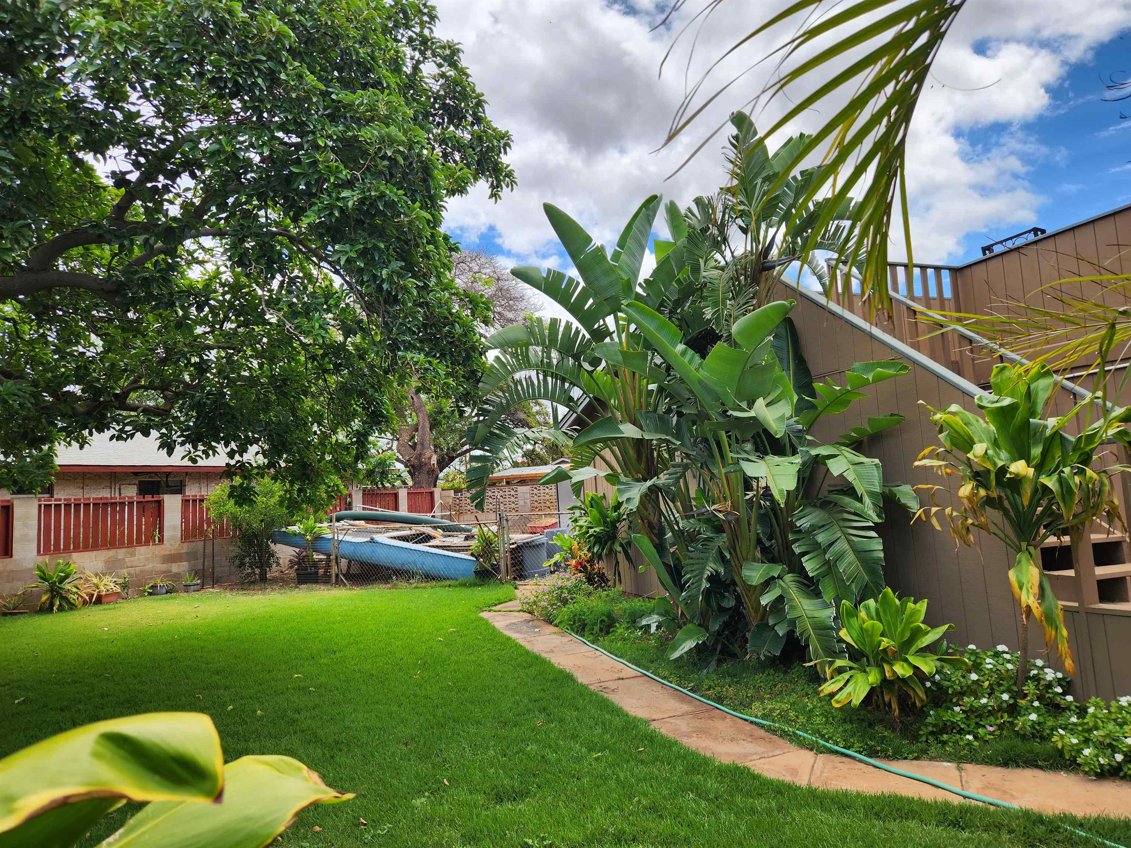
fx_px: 751
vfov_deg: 58.9
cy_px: 424
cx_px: 566
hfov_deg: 73.9
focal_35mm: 23
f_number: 1.8
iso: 20
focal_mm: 5.4
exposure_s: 1/1090
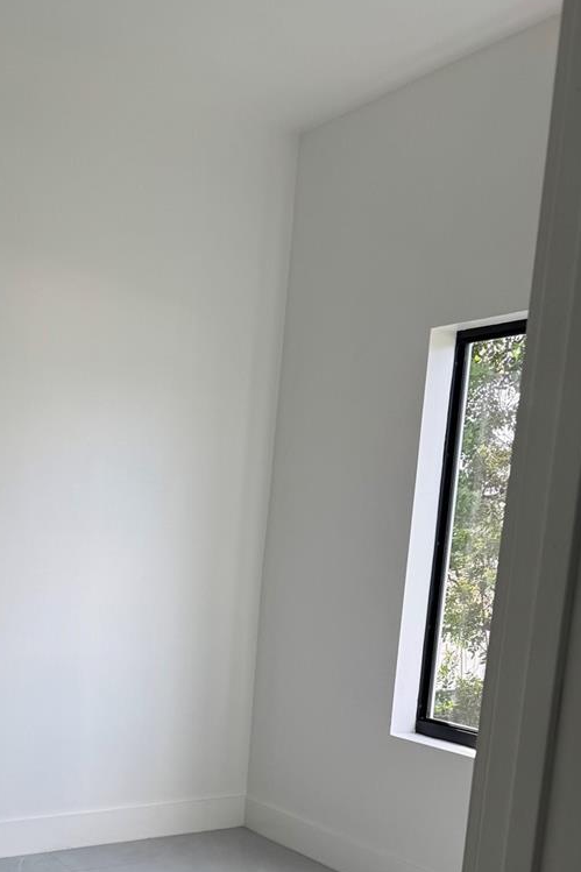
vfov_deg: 46.1
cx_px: 64
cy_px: 688
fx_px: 969
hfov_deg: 31.9
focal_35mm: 40
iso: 50
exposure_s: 1/121
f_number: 1.78
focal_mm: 6.76
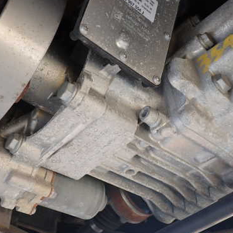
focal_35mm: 43
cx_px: 142
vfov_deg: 39.1
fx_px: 327
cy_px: 107
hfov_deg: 39.0
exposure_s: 1/50
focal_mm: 5.4
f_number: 2.3
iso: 200
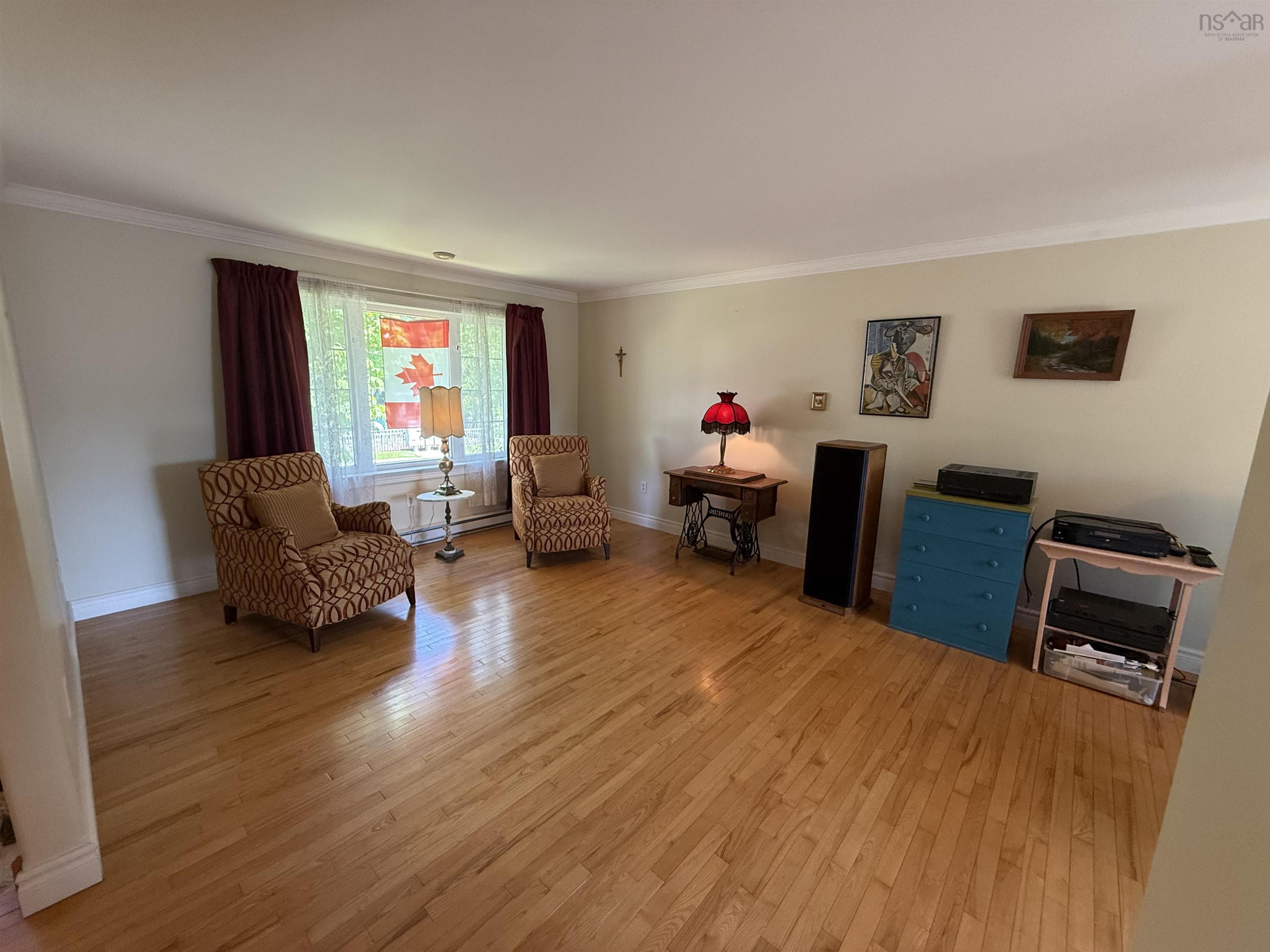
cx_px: 635
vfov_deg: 85.7
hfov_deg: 102.1
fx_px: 514
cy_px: 476
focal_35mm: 14
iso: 320
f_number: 2.2
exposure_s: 1/120
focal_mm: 2.22
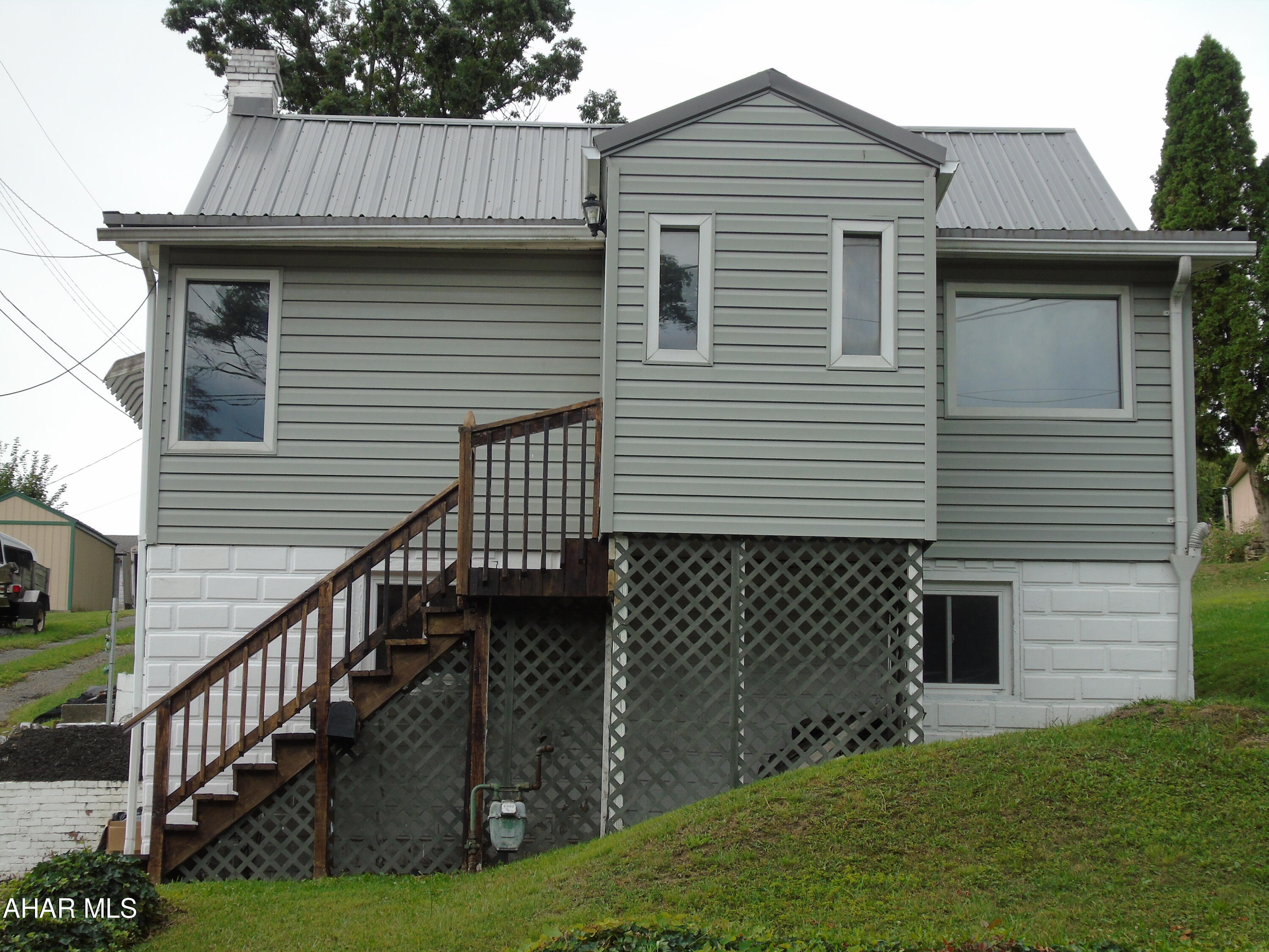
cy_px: 476
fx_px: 2603
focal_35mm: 71
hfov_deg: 27.4
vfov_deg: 20.7
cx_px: 634
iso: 80
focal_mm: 13
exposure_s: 1/100
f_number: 4.7
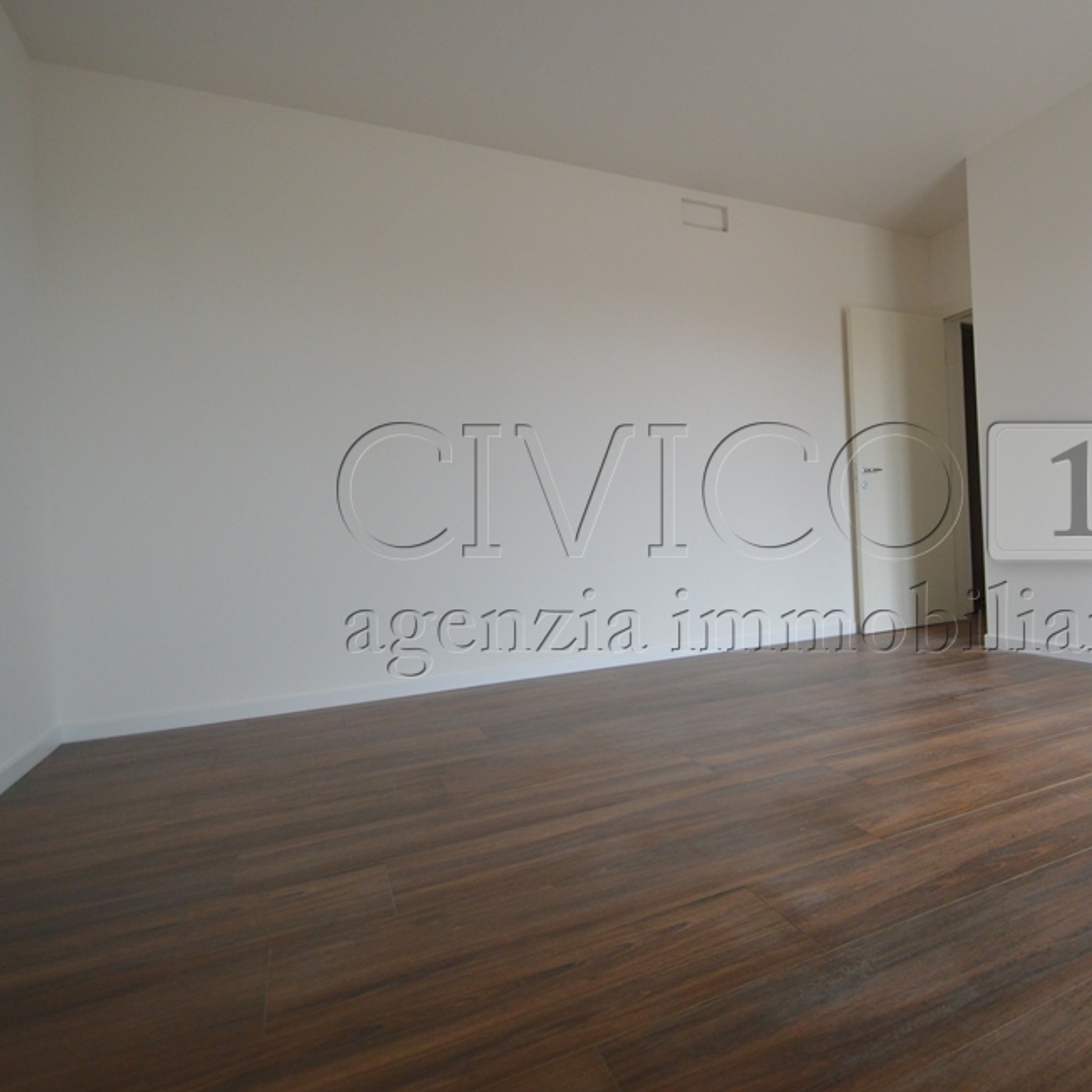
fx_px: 714
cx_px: 765
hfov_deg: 71.6
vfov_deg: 74.8
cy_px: 540
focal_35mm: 20
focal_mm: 10
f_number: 3.5
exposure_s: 1/60
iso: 900
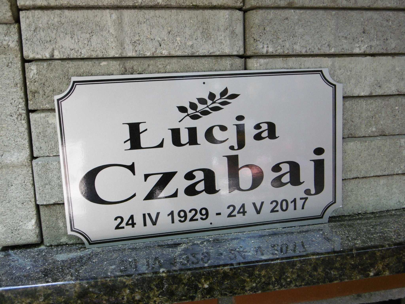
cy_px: 152
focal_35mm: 38
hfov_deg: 49.0
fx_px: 445
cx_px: 202
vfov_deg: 37.7
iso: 200
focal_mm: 6.8
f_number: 3.7
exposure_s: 1/60
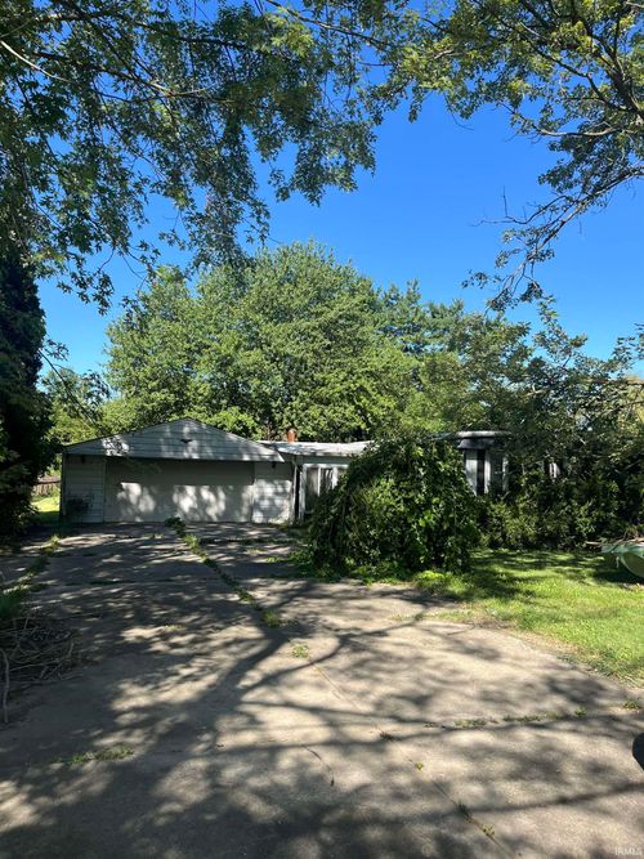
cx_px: 322
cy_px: 430
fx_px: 645
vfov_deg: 67.3
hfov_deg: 53.0
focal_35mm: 26
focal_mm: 5.1
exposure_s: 1/1422
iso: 50
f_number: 1.6
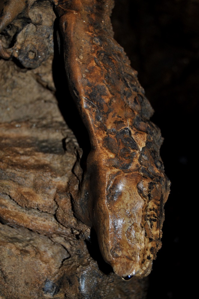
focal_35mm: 51
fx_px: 424
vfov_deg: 38.9
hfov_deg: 26.4
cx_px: 100
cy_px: 150
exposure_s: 1/60
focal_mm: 34
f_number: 4.5
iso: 500
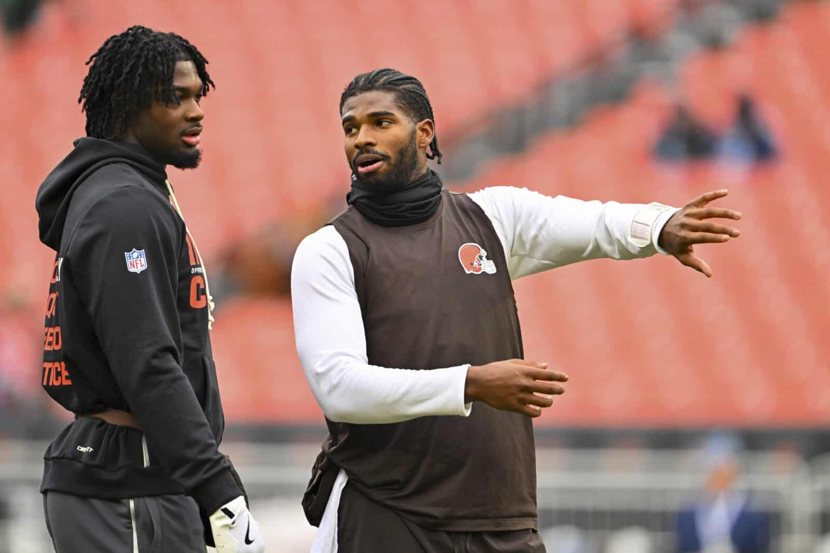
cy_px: 276
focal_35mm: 560
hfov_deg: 3.7
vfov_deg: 2.5
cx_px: 415
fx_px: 12911
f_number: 4
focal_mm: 560
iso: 1250
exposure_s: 1/1600
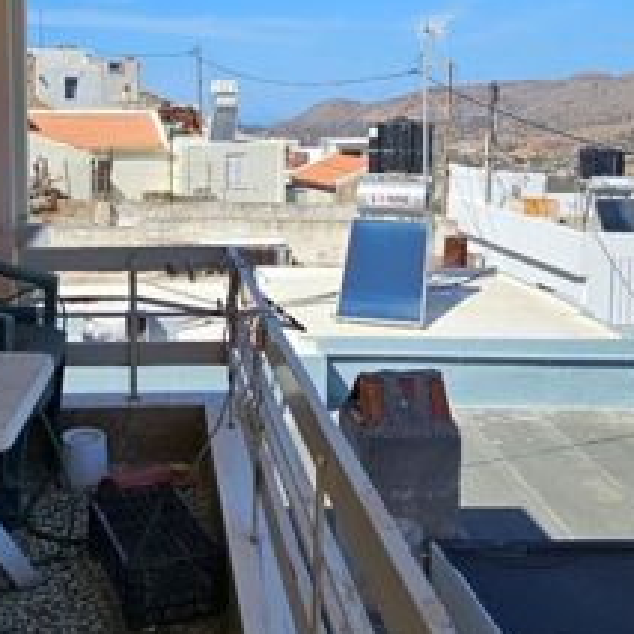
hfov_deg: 43.0
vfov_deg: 43.1
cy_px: 199
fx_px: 787
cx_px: 195
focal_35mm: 38
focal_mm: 2.2
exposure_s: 1/2723
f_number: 2.2
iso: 50
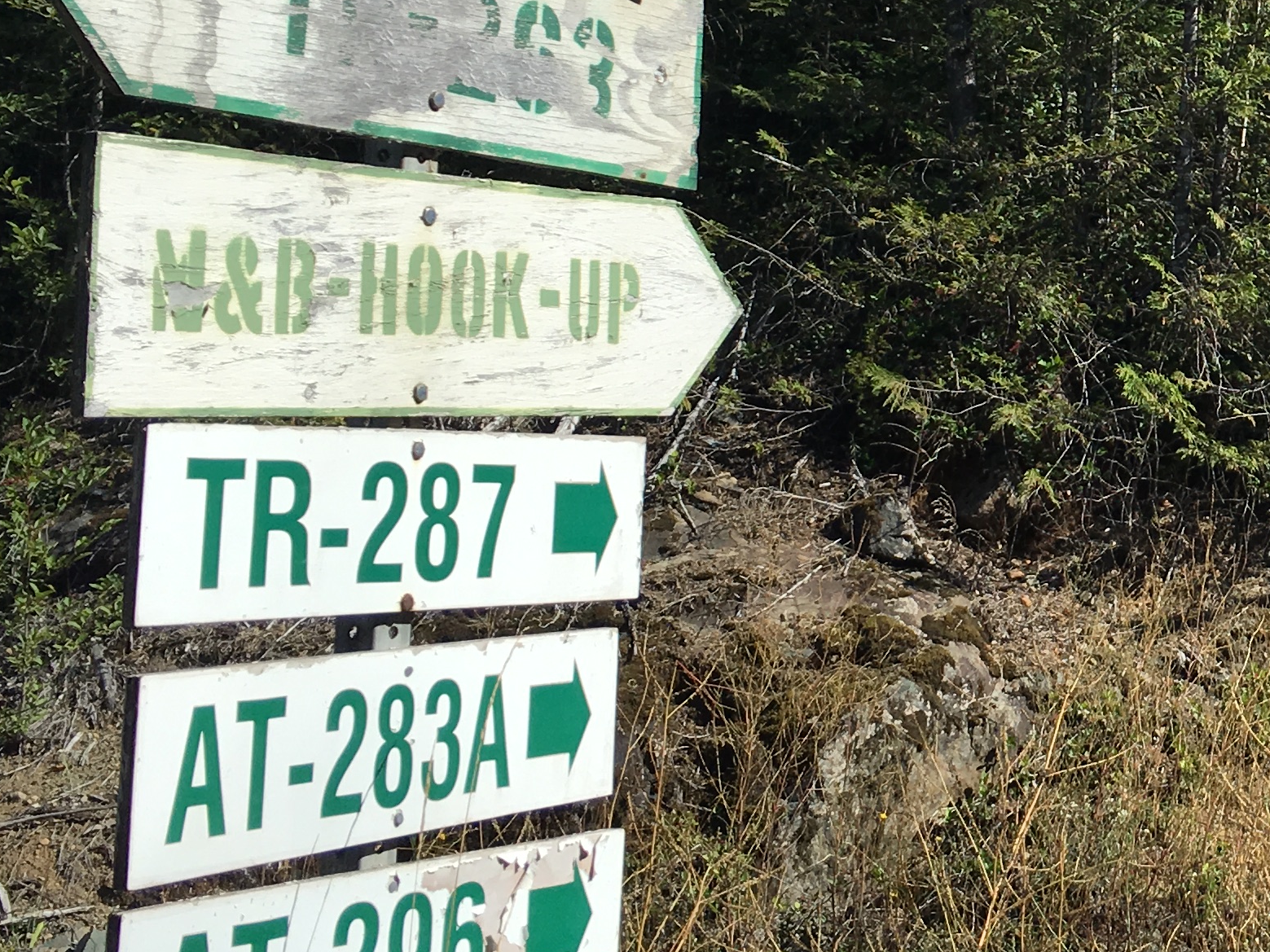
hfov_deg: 24.1
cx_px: 1448
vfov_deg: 19.4
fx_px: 2751
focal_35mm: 75
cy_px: 170
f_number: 2.2
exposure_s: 1/1789
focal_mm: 4.15
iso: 25
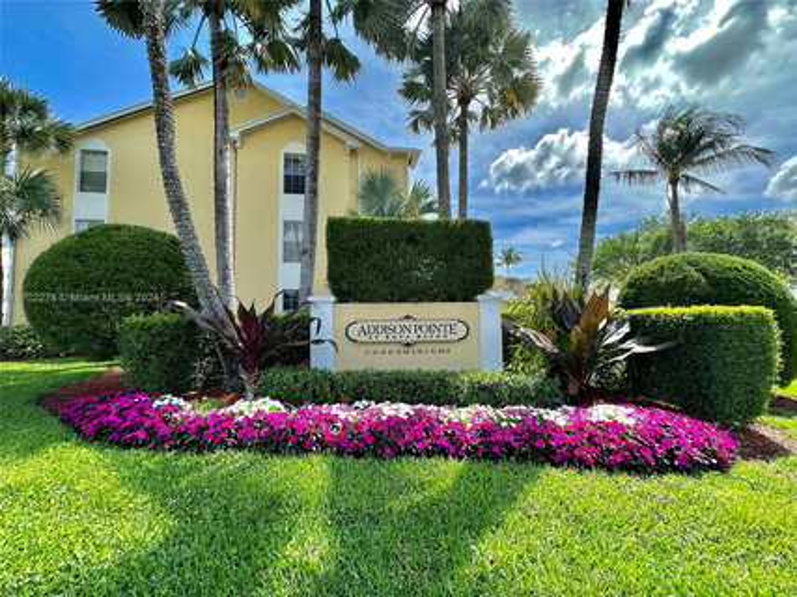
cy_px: 298
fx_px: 322
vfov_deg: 85.6
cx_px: 398
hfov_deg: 102.1
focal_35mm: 14
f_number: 2.2
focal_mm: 2.22
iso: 40
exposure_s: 1/875
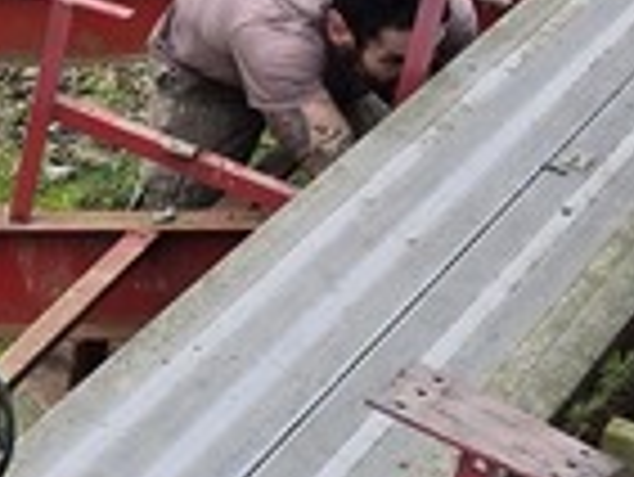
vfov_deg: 8.9
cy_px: 189
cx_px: -112
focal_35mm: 167
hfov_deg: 11.6
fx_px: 3061
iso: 25
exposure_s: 1/250
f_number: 1.8
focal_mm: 5.4
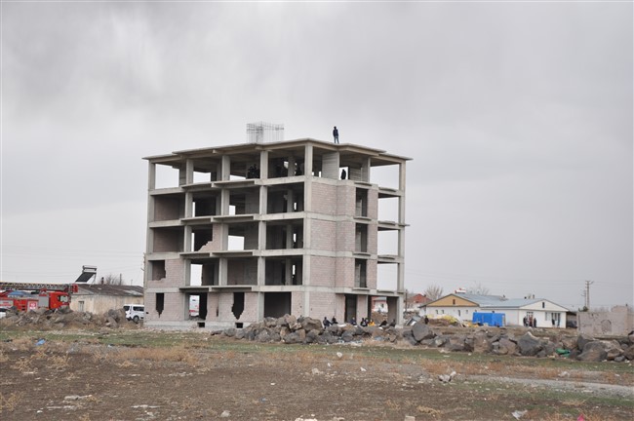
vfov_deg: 18.9
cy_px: 210
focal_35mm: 72
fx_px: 1267
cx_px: 317
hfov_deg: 28.1
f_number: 6.3
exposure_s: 1/160
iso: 200
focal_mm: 48
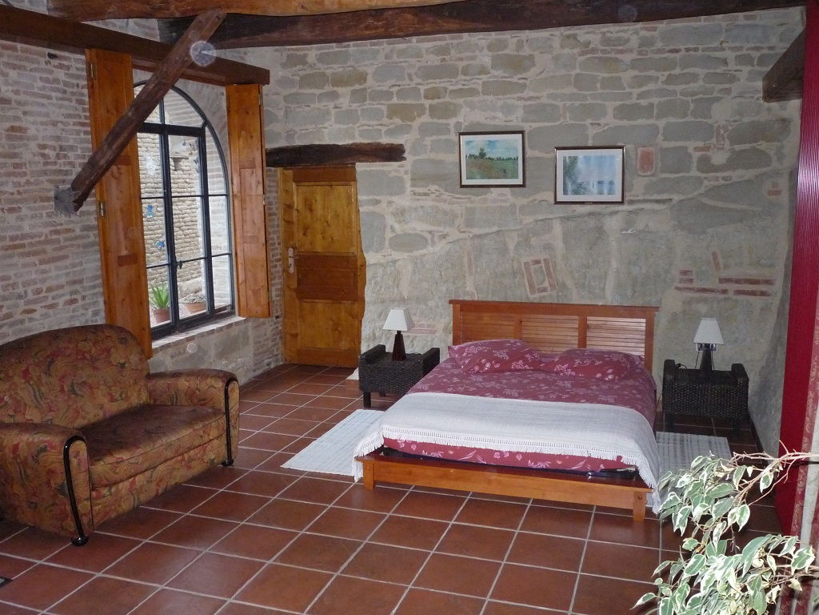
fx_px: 757
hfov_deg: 56.8
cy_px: 308
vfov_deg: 44.2
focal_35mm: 32
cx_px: 410
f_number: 3.3
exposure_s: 1/30
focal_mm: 5.2
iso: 500
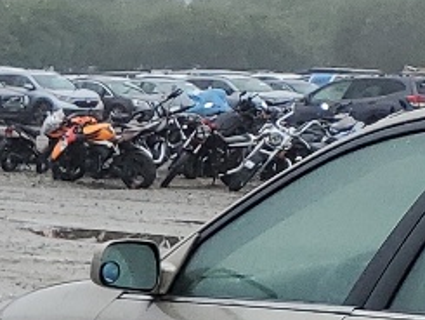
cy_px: 694
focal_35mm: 170
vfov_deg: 8.2
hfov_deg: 8.9
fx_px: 2088
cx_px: -958
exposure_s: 1/588
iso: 50
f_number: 1.5
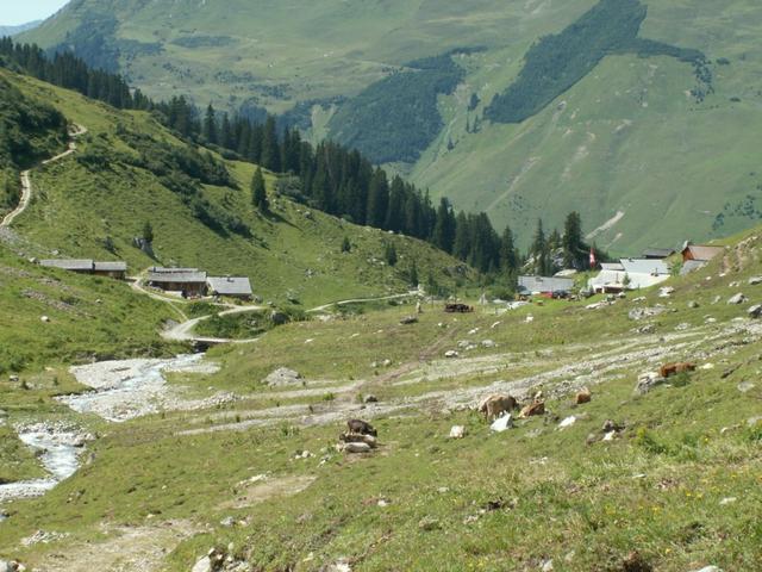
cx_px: 381
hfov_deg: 22.8
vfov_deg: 17.2
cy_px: 286
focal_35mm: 86
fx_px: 1893
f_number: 8
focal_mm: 14.42
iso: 50
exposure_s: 1/100
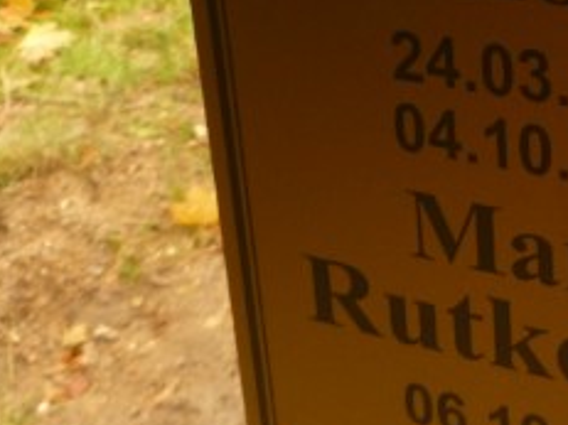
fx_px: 1361
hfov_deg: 22.6
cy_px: 108
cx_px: 573
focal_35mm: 83
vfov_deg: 17.7
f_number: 3.4
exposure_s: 1/50
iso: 200
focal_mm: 5.4
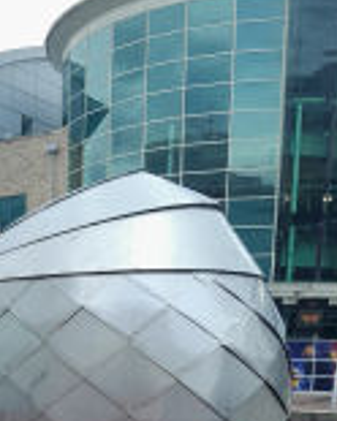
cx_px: -43
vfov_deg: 25.6
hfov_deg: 21.5
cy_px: 494
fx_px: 835
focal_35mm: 67
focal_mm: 3.98
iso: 40
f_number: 1.8
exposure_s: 1/235
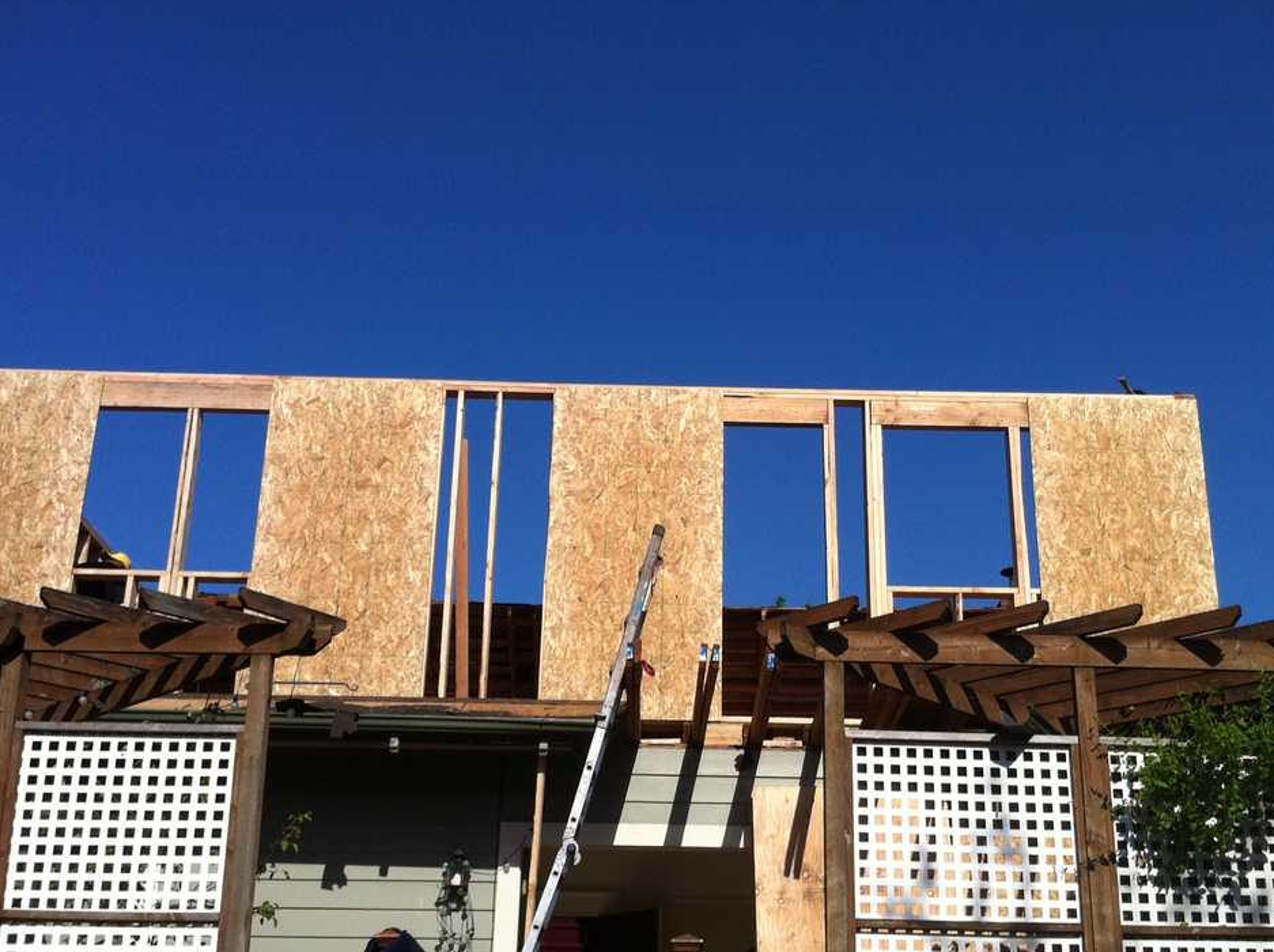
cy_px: 457
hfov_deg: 38.2
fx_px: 1838
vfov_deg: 29.0
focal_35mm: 50
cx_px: 693
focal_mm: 3.85
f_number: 2.8
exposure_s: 1/1885
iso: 80
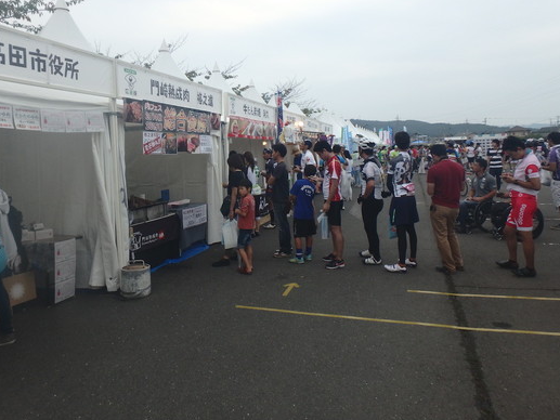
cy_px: 171
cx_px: 256
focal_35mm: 26
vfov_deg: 52.8
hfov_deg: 67.2
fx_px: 421
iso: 125
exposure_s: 1/400
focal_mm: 3.7
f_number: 3.5
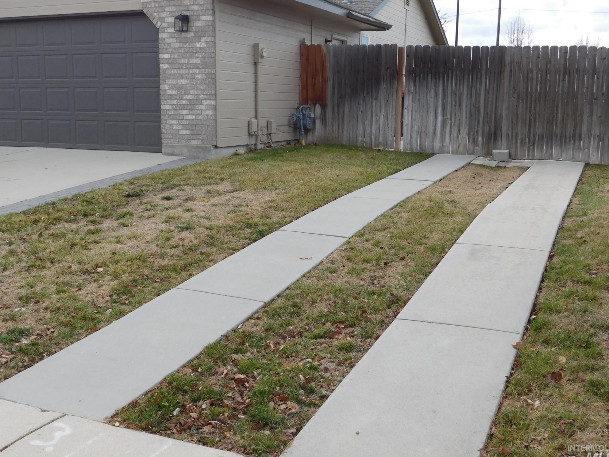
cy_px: 225
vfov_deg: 36.0
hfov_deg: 46.8
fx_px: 704
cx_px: 298
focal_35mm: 40
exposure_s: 1/200
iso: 125
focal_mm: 6.3
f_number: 3.5
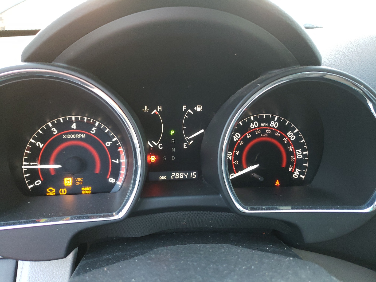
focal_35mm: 26
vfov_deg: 53.1
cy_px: 141
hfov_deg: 67.3
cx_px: 188
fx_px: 282
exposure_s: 1/30
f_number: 1.5
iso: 264
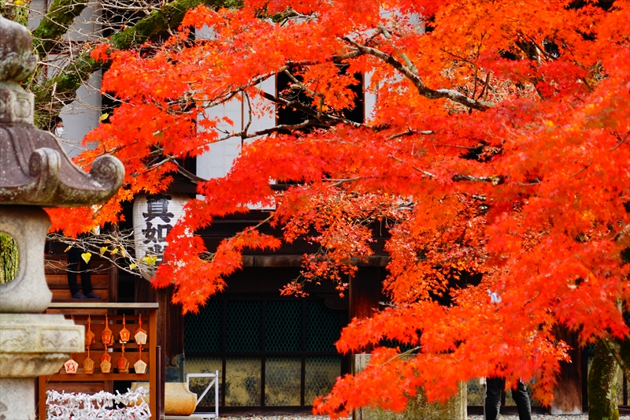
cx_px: 315
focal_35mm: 201
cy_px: 210
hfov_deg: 10.2
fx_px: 3517
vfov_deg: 6.8
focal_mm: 134
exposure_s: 1/250
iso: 320
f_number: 5.6
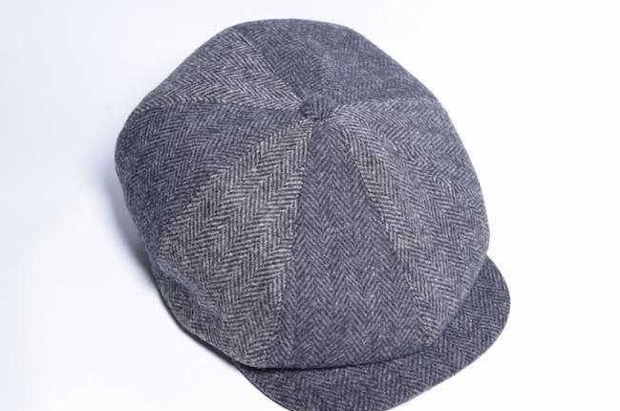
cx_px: 312
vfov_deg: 18.3
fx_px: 1272
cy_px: 195
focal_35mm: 74
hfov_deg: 27.4
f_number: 4.5
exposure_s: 1/80
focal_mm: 40
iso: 800
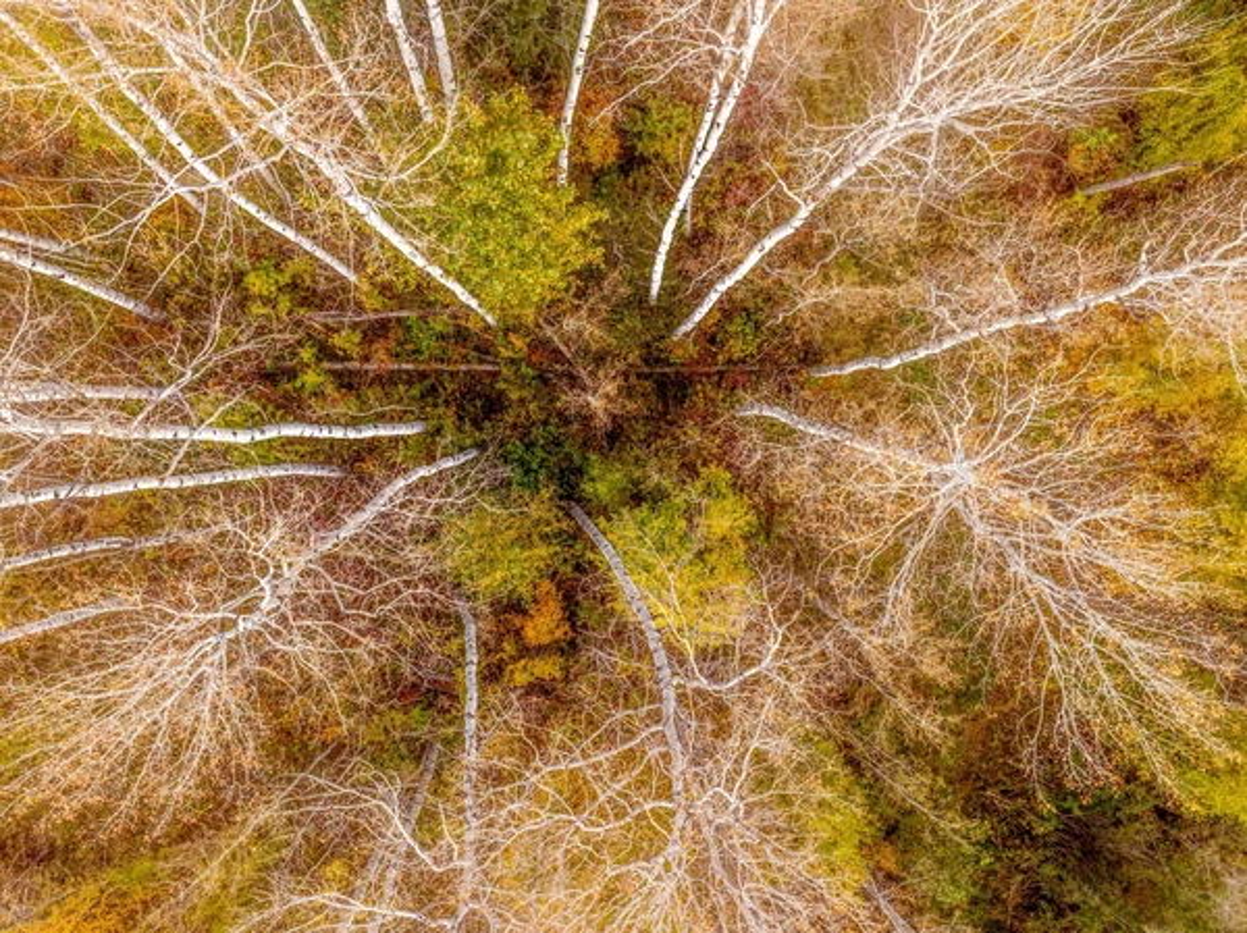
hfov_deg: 71.6
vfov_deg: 56.7
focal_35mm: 24
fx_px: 864
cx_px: 624
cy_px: 466
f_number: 5.6
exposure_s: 1/60
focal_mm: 12.29
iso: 100
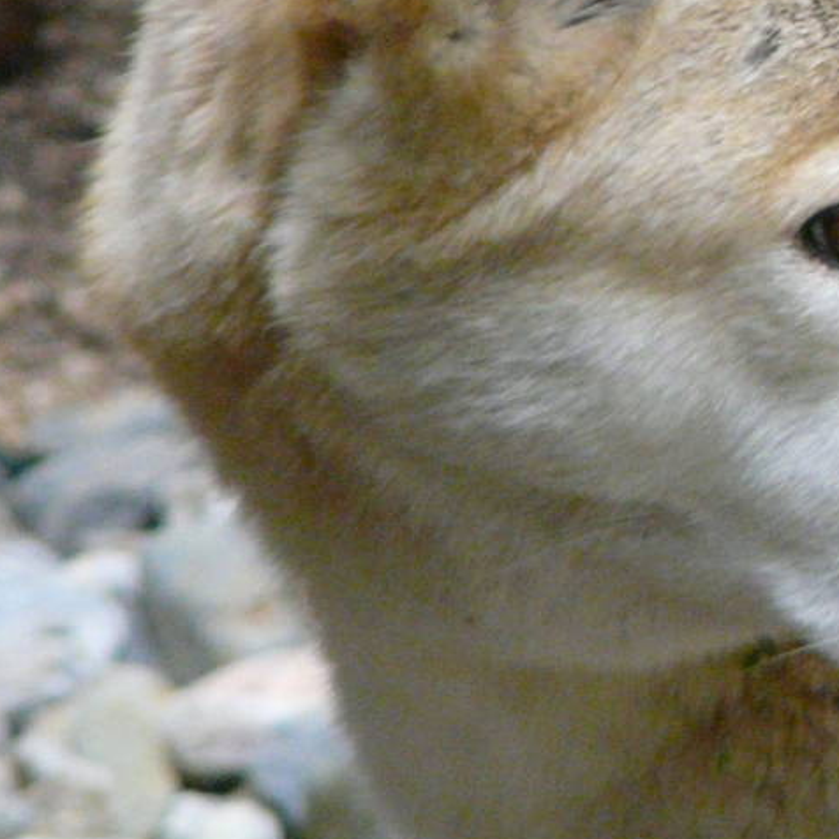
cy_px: 358
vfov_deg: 1.4
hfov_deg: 1.4
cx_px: 668
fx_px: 33399
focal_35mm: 1218
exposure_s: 1/160
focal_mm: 67.4
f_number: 3.6
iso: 400
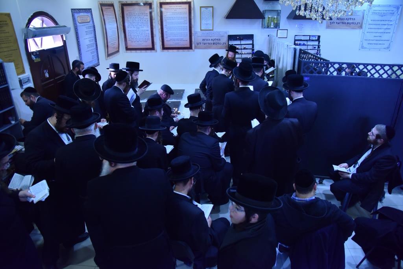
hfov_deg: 73.7
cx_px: 202
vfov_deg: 53.1
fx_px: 269
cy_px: 134
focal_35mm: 24
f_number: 4
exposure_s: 1/100
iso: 1600
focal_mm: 24
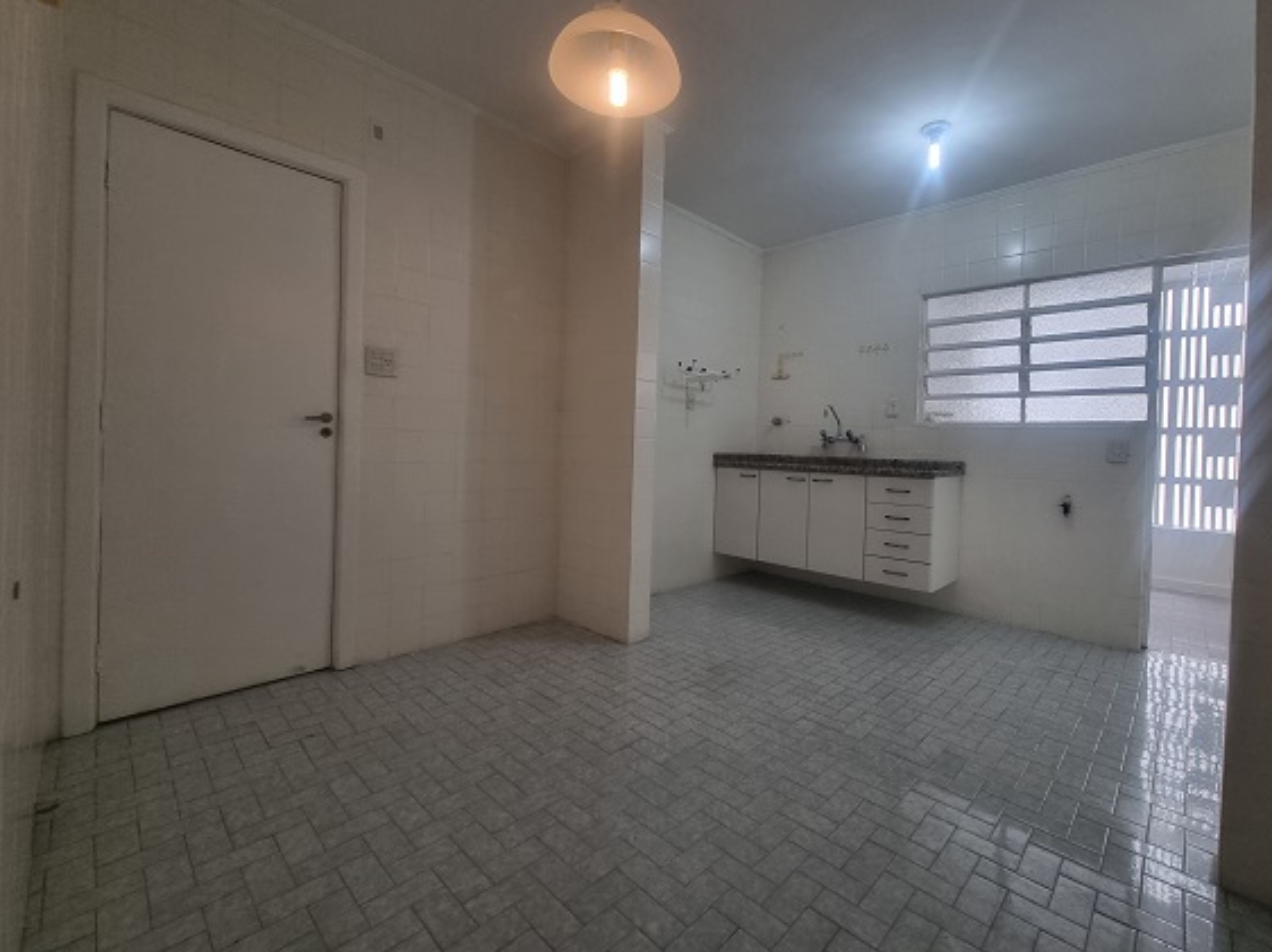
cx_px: 680
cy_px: 455
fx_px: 514
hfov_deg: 101.9
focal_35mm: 14
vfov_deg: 85.6
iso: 125
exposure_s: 1/60
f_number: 2.2
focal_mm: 2.2
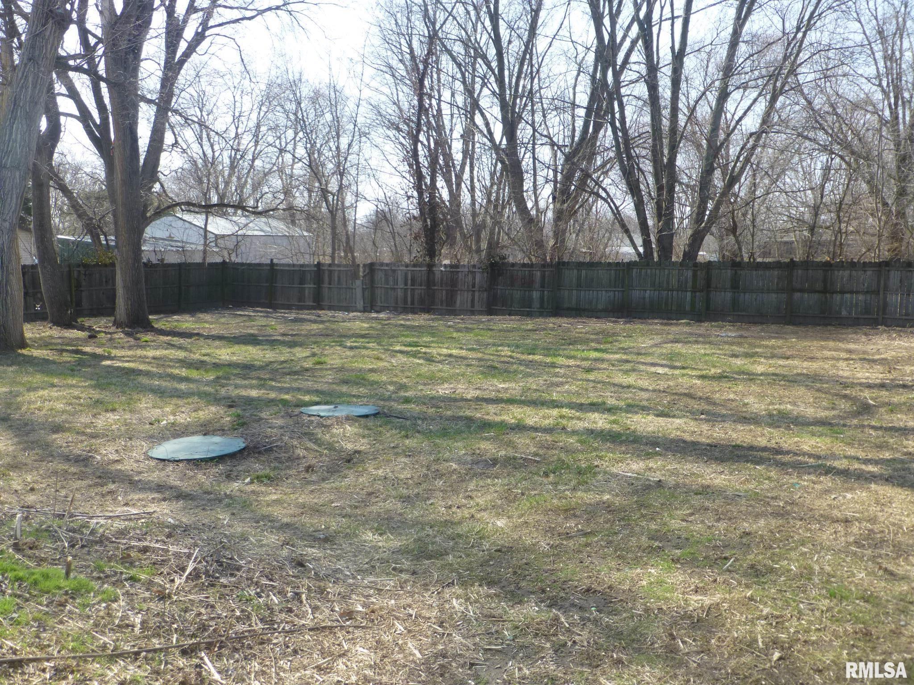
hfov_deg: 54.0
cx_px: 457
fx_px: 898
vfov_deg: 41.8
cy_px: 342
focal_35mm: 34
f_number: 3.7
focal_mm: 6.1
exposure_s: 1/400
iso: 100
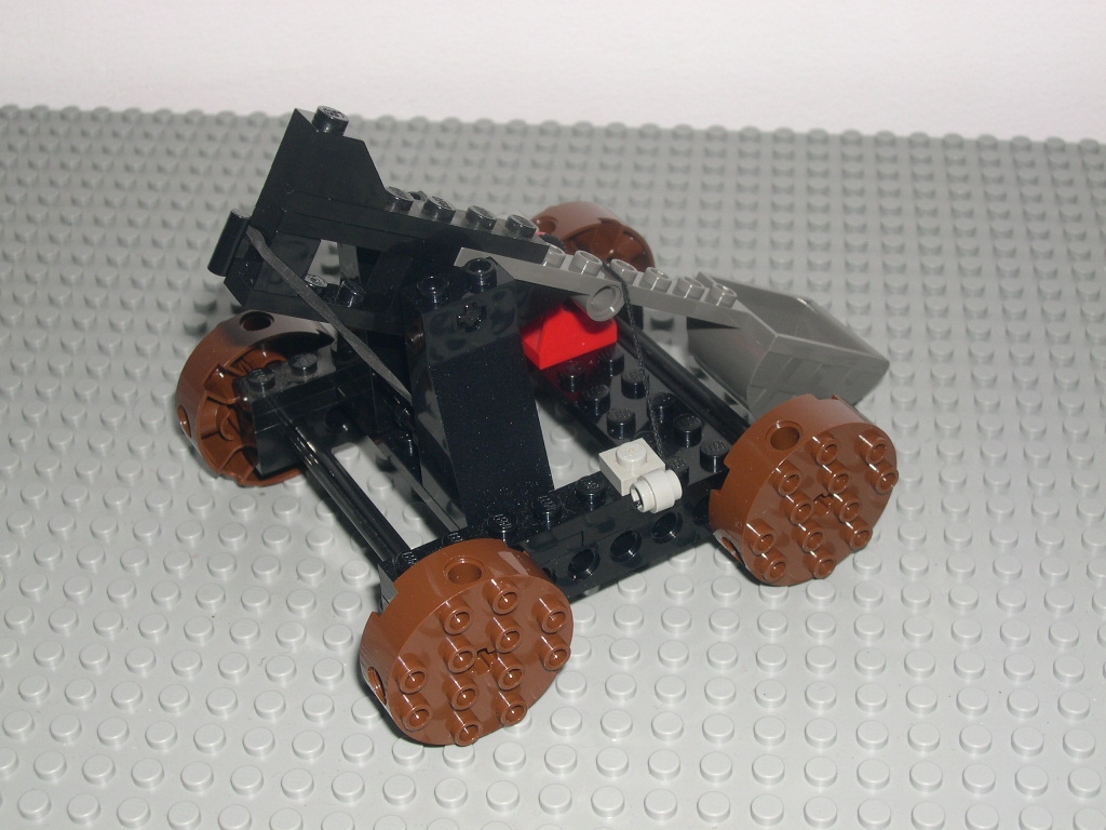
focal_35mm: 57
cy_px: 415
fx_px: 1821
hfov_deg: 33.8
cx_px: 553
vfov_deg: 25.7
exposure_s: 1/60
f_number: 9.2
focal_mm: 12.2
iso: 100
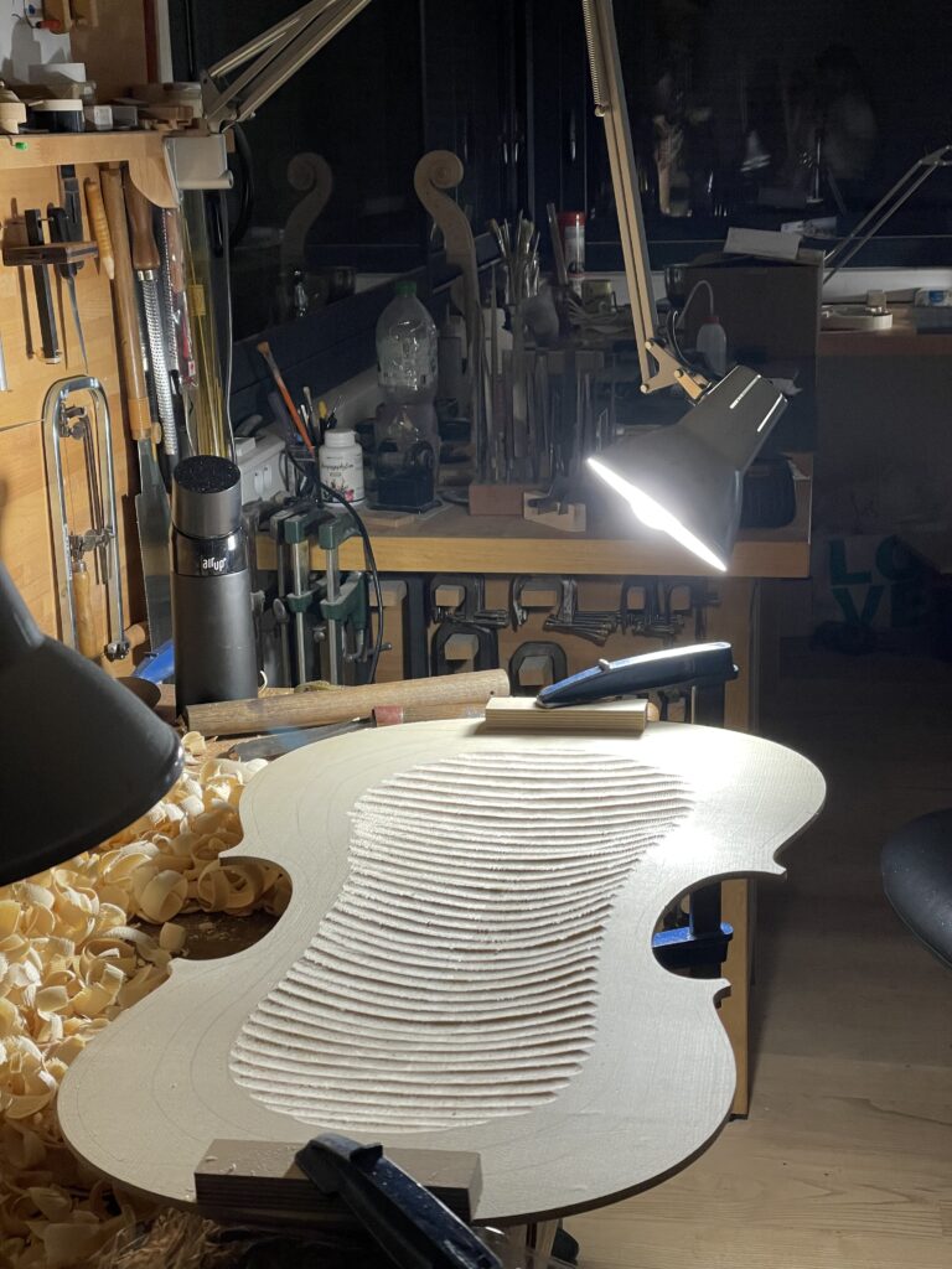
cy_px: 634
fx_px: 1907
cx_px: 476
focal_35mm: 52
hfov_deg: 28.0
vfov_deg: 36.8
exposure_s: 1/50
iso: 125
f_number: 2
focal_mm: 6
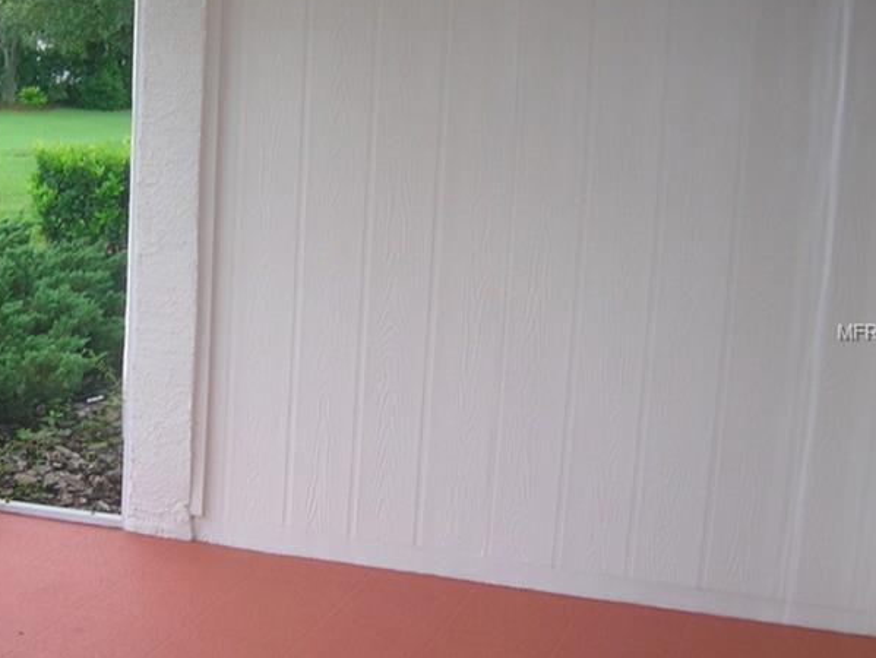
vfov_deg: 25.3
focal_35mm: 58
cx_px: 177
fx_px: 1469
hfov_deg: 32.3
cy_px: 333
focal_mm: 5.7
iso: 50
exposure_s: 1/30
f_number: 2.9
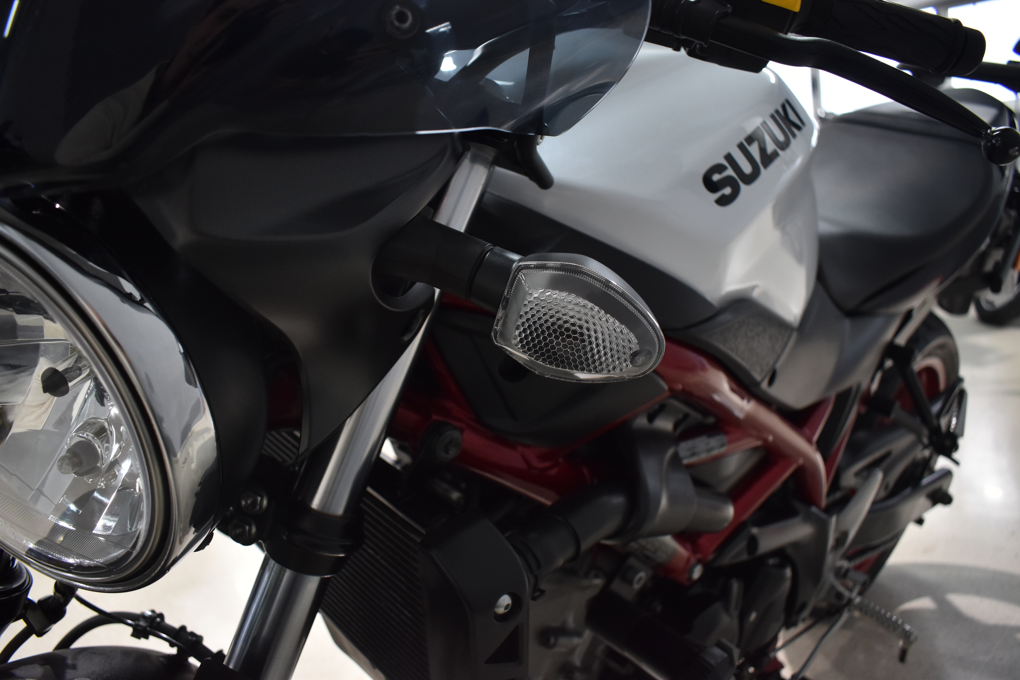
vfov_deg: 47.9
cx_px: 510
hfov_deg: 67.4
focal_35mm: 27
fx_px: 765
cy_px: 340
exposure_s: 1/50
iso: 800
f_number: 3.5
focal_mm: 18
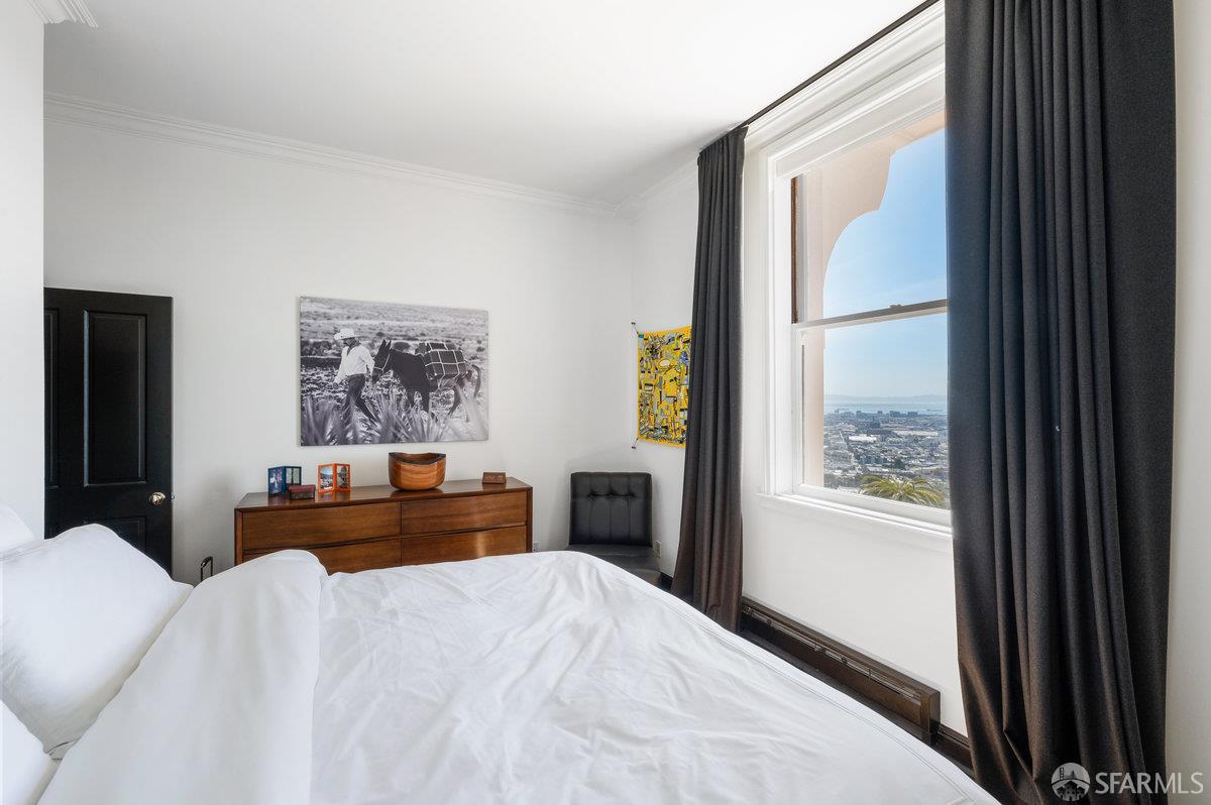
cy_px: 402
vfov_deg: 75.4
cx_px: 606
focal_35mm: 16
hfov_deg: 98.6
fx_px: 521
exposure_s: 1/30
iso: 400
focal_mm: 15.5
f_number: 11
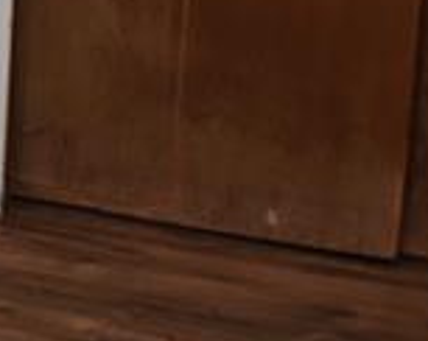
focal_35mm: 226
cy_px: -562
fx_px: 2859
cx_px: -559
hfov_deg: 8.0
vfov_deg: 6.4
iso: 400
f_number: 5
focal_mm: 24
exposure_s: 1/100
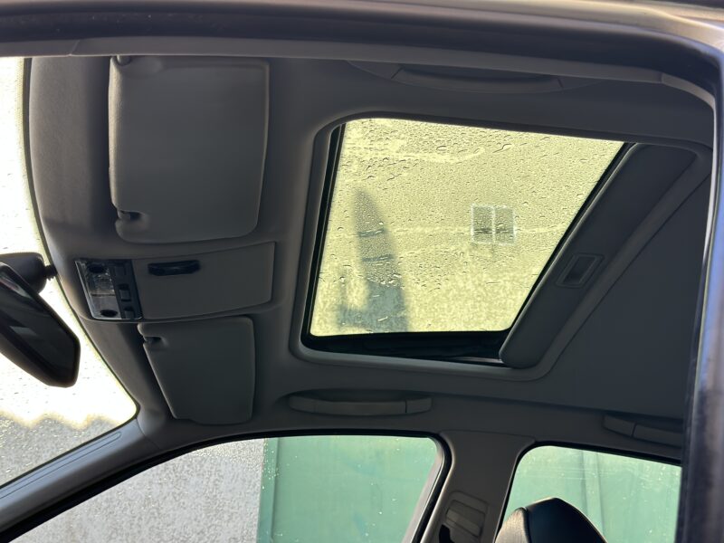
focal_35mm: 48
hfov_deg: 39.7
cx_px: 362
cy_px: 272
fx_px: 1004
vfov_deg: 30.3
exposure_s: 1/386
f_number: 1.78
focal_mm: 6.86
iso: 64
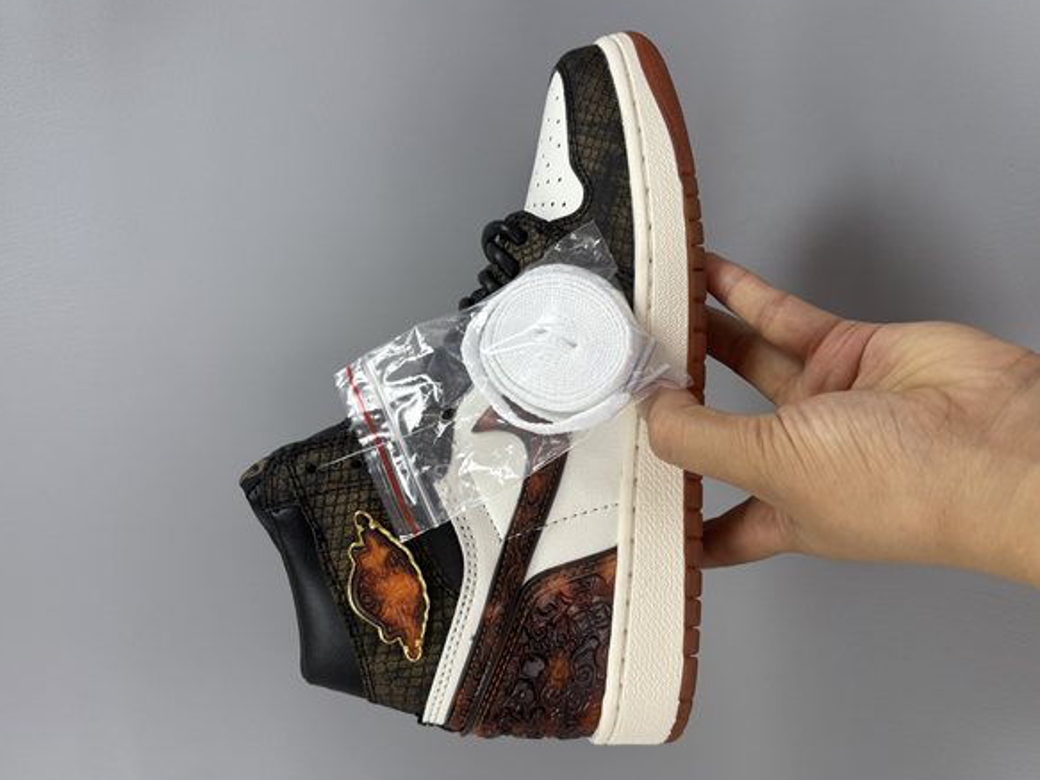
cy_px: 410
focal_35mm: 29
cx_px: 526
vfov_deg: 48.2
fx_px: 871
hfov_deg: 61.7
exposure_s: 1/206
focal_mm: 5.96
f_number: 1.6
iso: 40
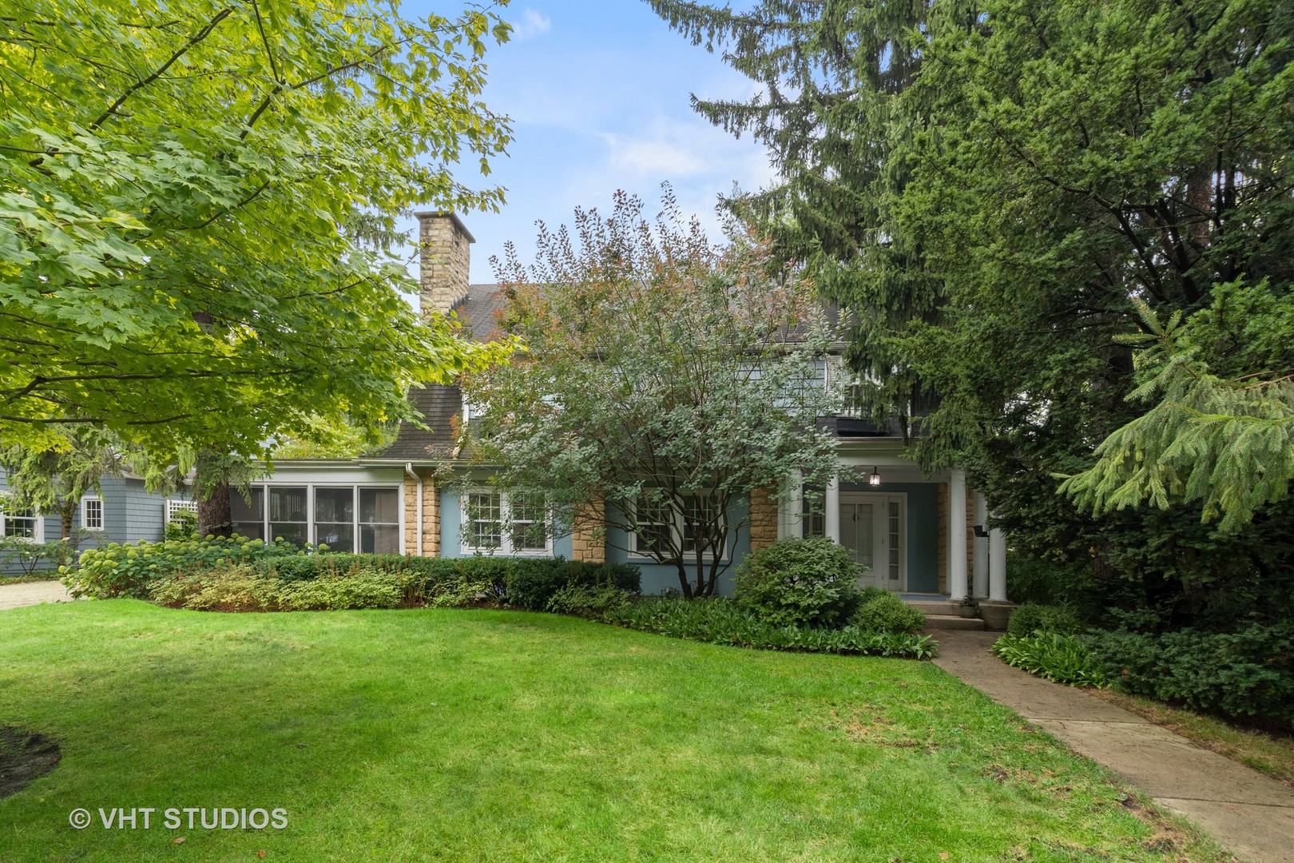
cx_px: 647
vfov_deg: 77.3
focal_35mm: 15
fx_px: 539
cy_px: 432
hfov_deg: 100.4
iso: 200
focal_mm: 10
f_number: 8
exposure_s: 1/8
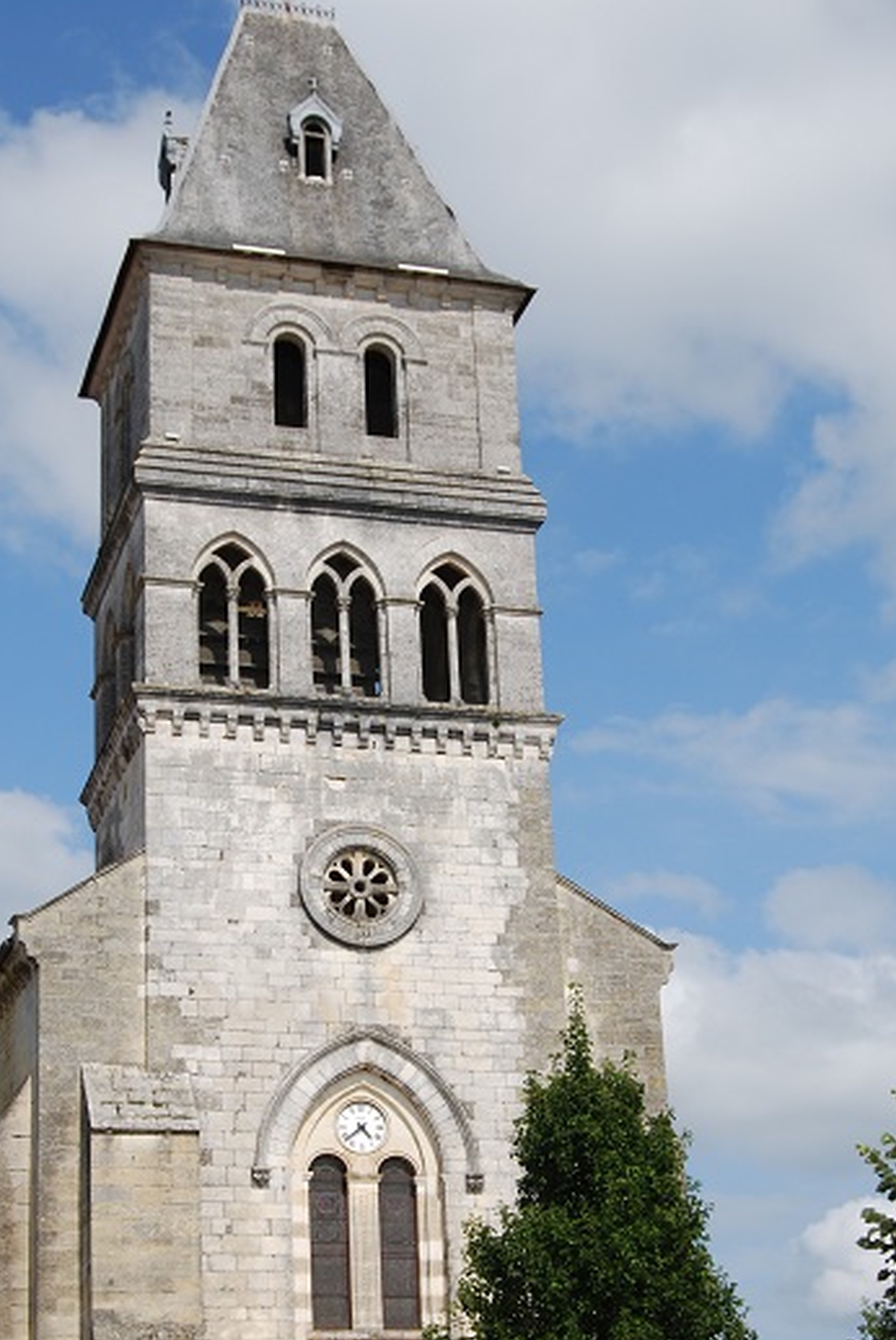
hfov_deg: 21.0
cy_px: 866
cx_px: 416
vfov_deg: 30.7
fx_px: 2420
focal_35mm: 65
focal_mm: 28
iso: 100
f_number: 9
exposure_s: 1/320
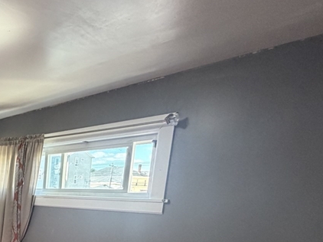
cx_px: -51
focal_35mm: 34
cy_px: 244
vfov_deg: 37.2
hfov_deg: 40.6
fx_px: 317
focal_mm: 2.22
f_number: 2.2
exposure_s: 1/60
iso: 250
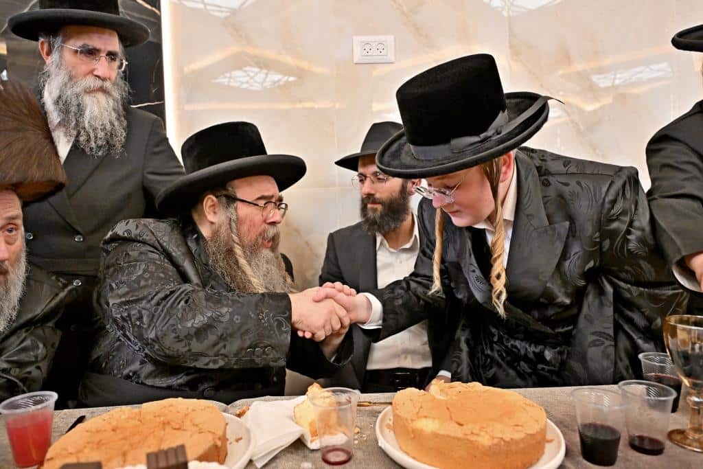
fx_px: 469
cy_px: 234
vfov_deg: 53.1
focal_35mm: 24
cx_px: 352
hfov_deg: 73.7
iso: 1600
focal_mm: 24
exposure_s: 1/320
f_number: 4
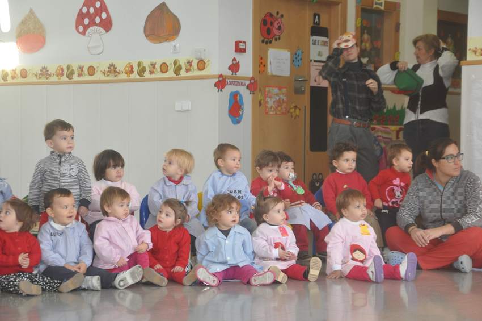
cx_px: 241
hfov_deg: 23.4
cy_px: 160
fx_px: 1164
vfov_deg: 15.7
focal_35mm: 87
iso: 800
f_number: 5
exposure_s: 1/60
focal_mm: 58
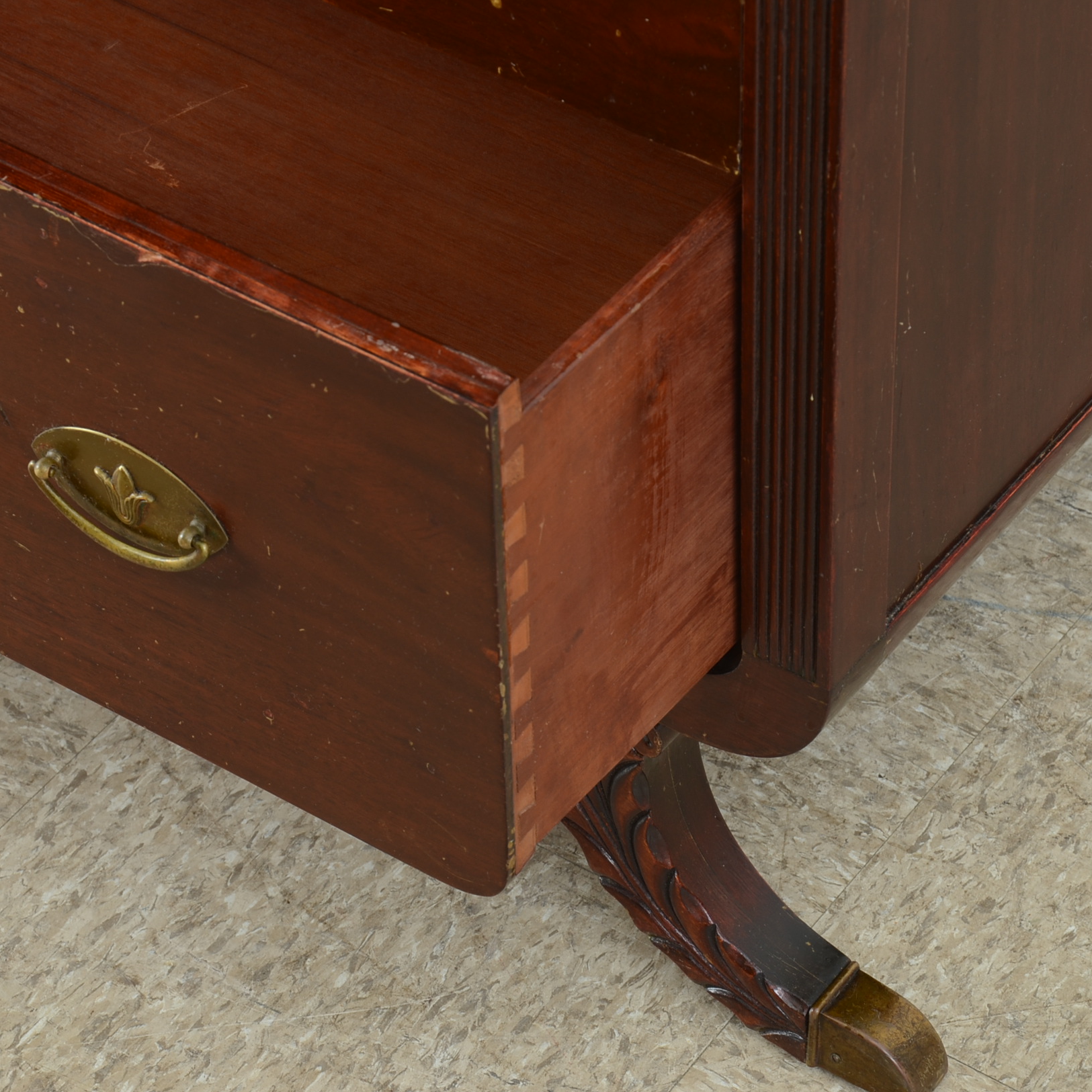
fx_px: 4818
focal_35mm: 135
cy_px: 548
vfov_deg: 12.9
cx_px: 483
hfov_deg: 12.9
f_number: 10
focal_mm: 70
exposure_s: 1/125
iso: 125
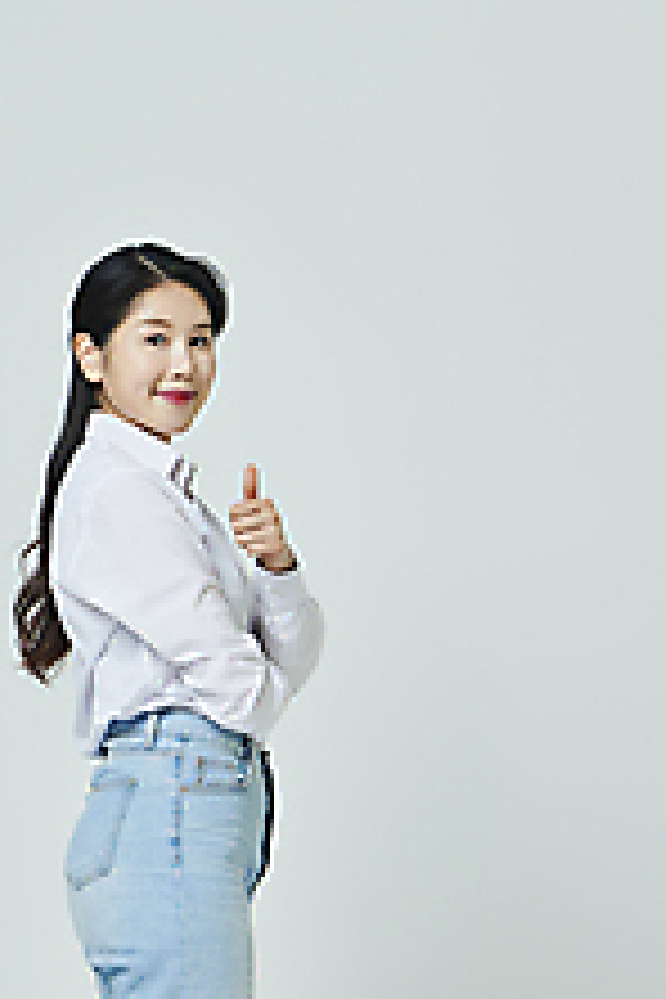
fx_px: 3496
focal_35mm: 126
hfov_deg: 10.9
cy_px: 788
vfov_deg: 16.2
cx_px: 151
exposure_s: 1/125
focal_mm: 70
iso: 100
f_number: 11
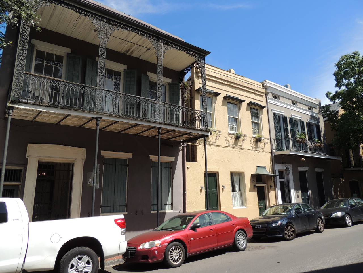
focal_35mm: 24
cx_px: 182
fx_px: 252
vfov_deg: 56.8
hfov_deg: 71.6
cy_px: 136
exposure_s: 1/1250
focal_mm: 4.3
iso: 100
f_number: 3
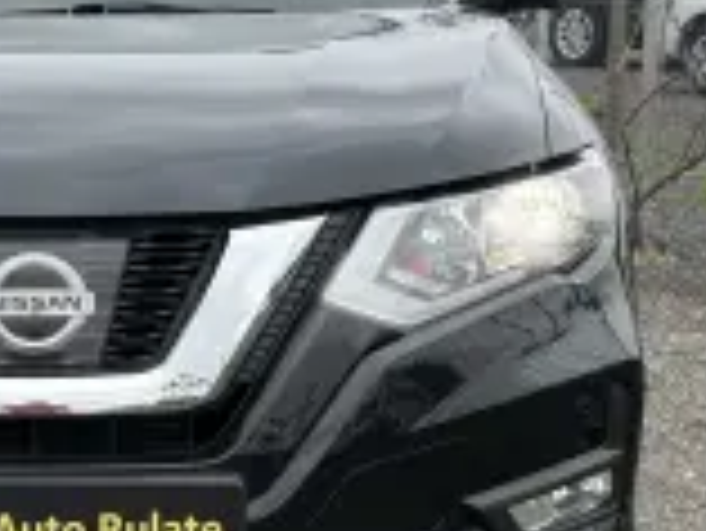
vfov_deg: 12.5
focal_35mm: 119
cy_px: 270
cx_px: 72
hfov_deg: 16.3
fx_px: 2429
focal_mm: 5.96
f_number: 1.6
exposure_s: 1/1287
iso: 32
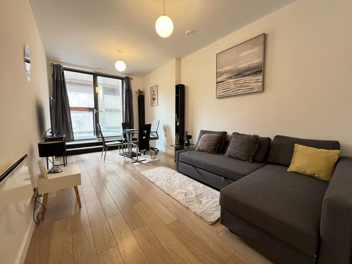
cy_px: 132
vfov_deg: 89.9
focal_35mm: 13
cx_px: 176
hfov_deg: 106.2
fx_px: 132
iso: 160
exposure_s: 1/50
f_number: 1.8
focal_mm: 1.57
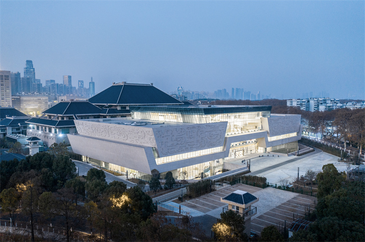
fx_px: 284
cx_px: 182
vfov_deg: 46.3
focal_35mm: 28
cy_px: 121
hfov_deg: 65.5
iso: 100
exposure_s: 1/8
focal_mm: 10.26
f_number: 2.8
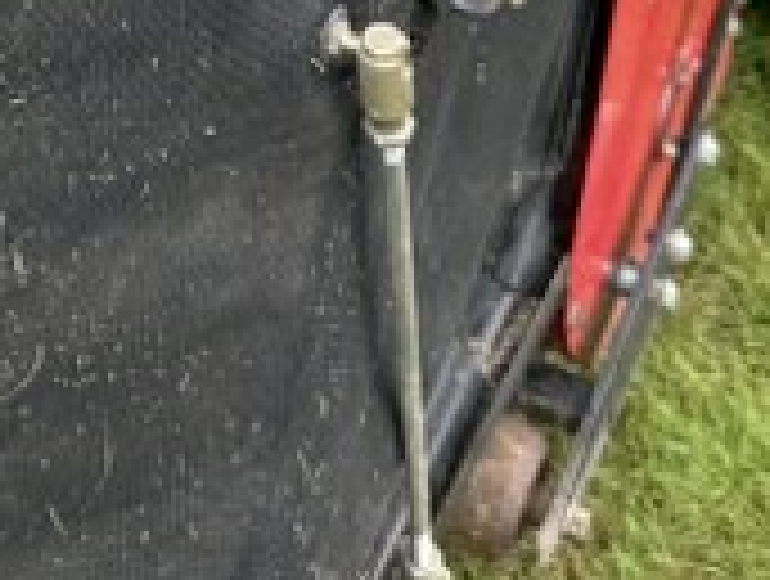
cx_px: -95
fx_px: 2497
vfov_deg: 11.9
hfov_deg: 16.9
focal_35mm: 112
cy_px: -567
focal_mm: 6.76
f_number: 1.78
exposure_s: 1/677
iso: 80
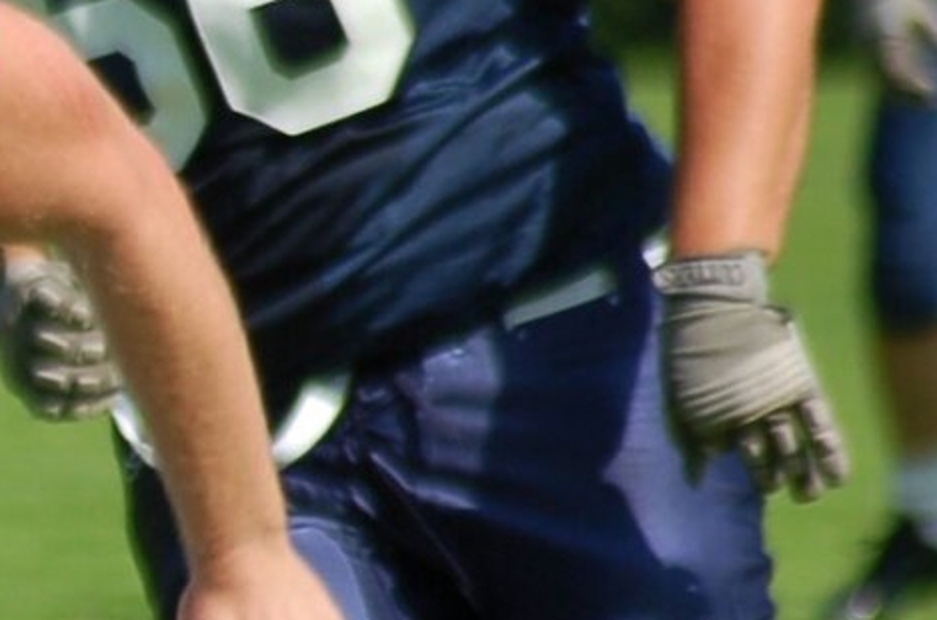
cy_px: 780
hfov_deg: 1.3
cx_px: -639
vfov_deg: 0.9
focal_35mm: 1552
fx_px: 40312
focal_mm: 220
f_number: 5.3
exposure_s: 1/1250
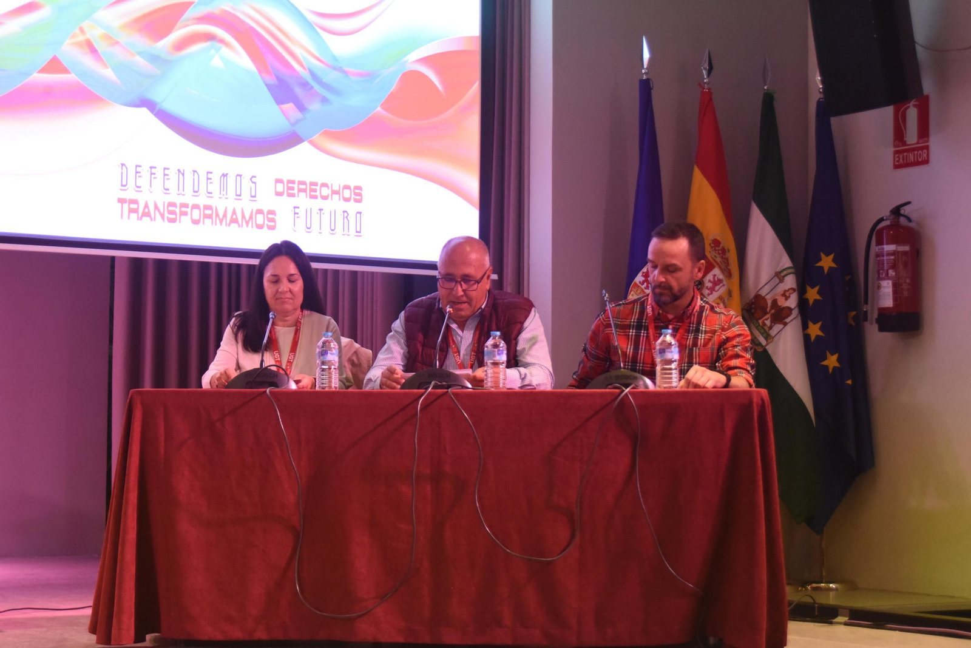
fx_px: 1889
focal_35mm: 70
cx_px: 486
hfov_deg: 28.8
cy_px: 324
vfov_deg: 19.5
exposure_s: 1/160
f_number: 8
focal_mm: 70
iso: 6400
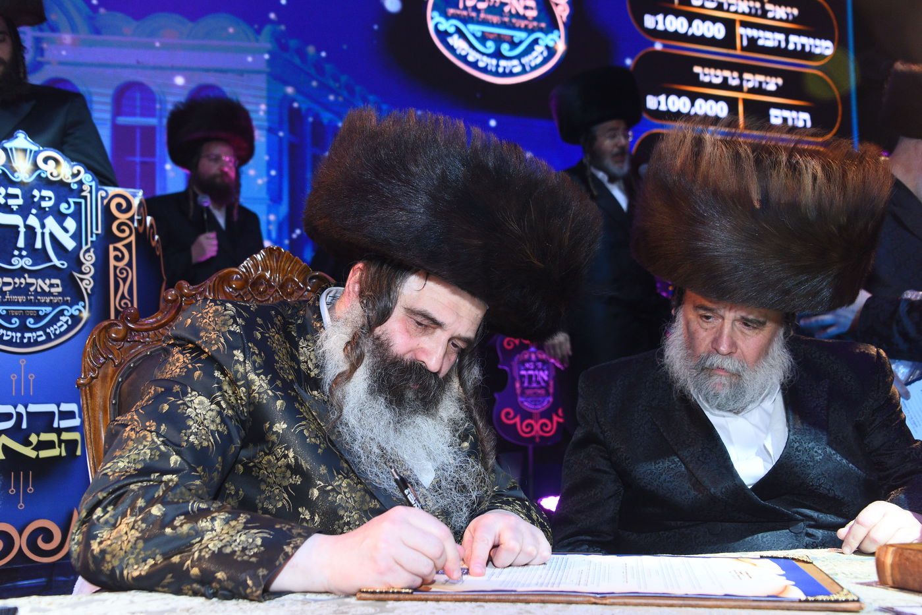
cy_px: 308
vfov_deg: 31.9
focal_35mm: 42
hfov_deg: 46.4
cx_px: 461
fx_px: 1075
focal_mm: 42
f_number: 5.6
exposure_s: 1/125
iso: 1600
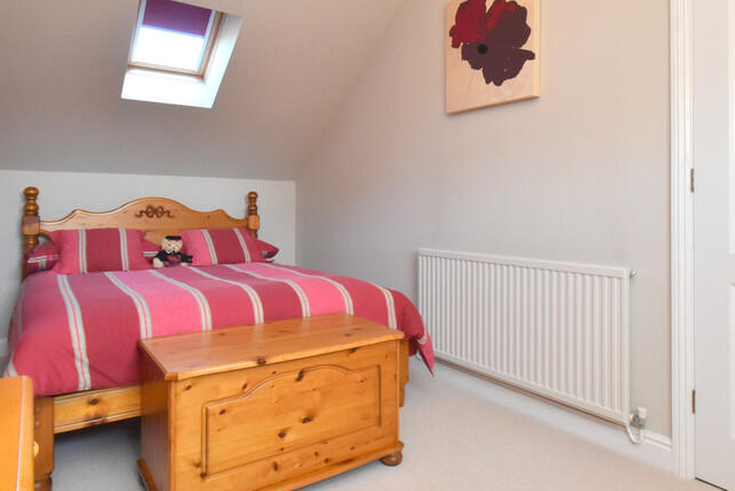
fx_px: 490
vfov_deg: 52.6
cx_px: 421
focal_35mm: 24
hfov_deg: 73.3
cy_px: 183
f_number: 9
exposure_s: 1/60
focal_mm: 10
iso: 1600
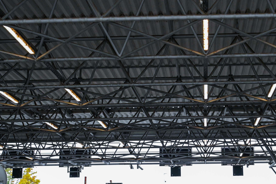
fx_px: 491
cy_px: 124
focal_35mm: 64
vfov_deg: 21.2
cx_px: 193
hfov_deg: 31.1
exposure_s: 1/1000
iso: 640
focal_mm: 30
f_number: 2.8
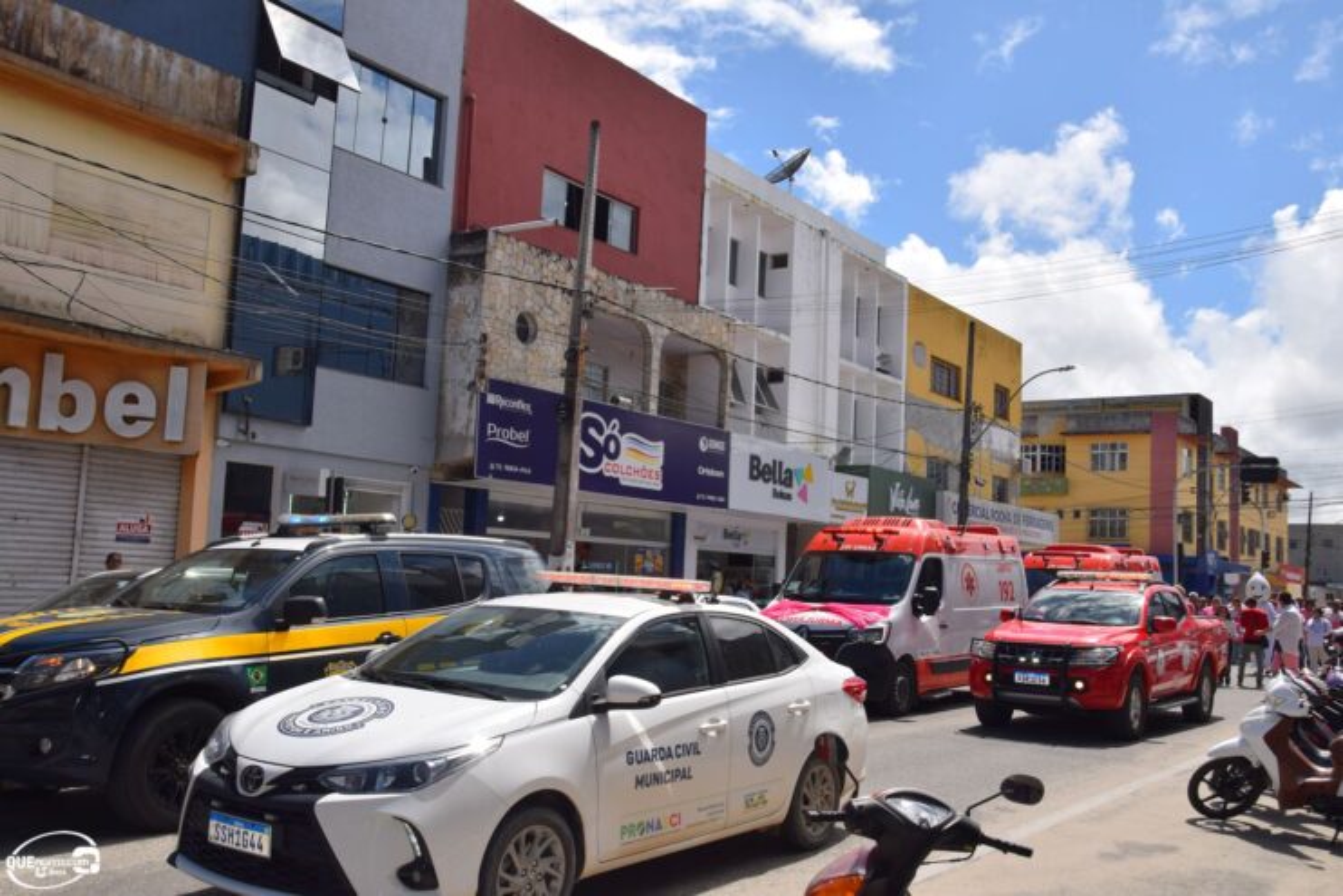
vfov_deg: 40.0
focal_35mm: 33
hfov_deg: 57.2
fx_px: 1231
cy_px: 448
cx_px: 672
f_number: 14
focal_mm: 22
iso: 100
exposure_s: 1/200
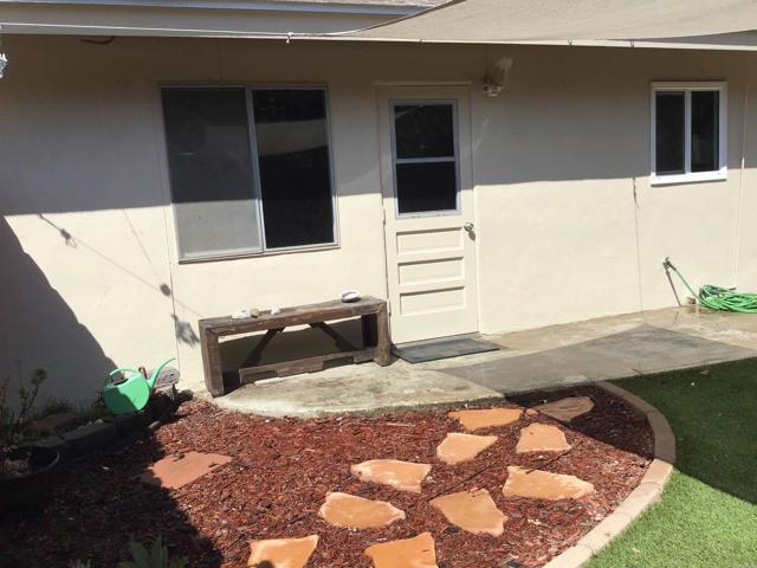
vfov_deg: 45.4
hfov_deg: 58.4
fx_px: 678
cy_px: 284
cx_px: 378
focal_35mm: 31
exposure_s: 1/1852
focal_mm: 3.3
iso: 25
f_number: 2.4
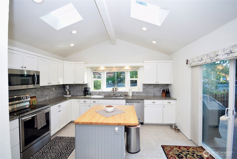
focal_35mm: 15
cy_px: 80
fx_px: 99
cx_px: 118
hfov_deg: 100.4
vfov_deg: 77.4
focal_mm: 10
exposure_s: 1/125
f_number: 5
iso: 400
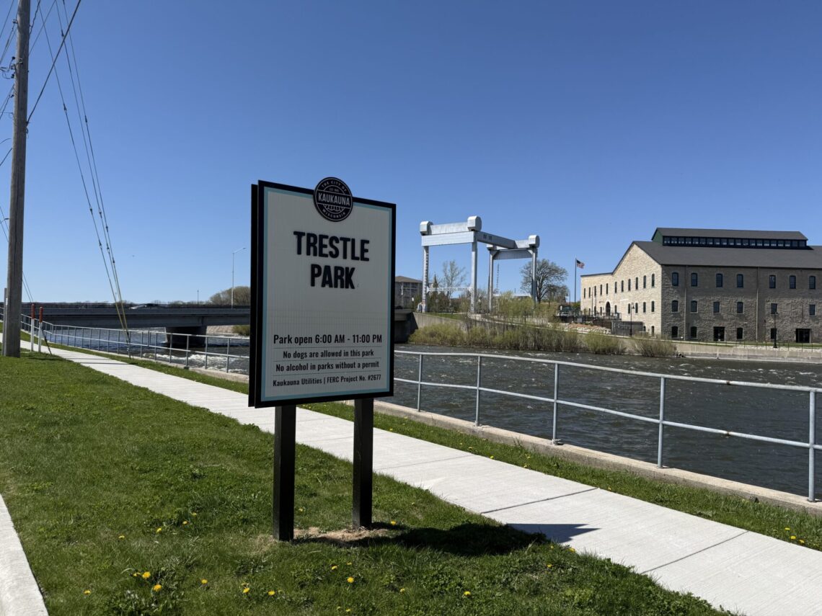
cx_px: 411
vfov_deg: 56.8
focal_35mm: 24
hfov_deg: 71.6
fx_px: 570
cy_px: 308
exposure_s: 1/6173
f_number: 1.78
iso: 80
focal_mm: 6.76
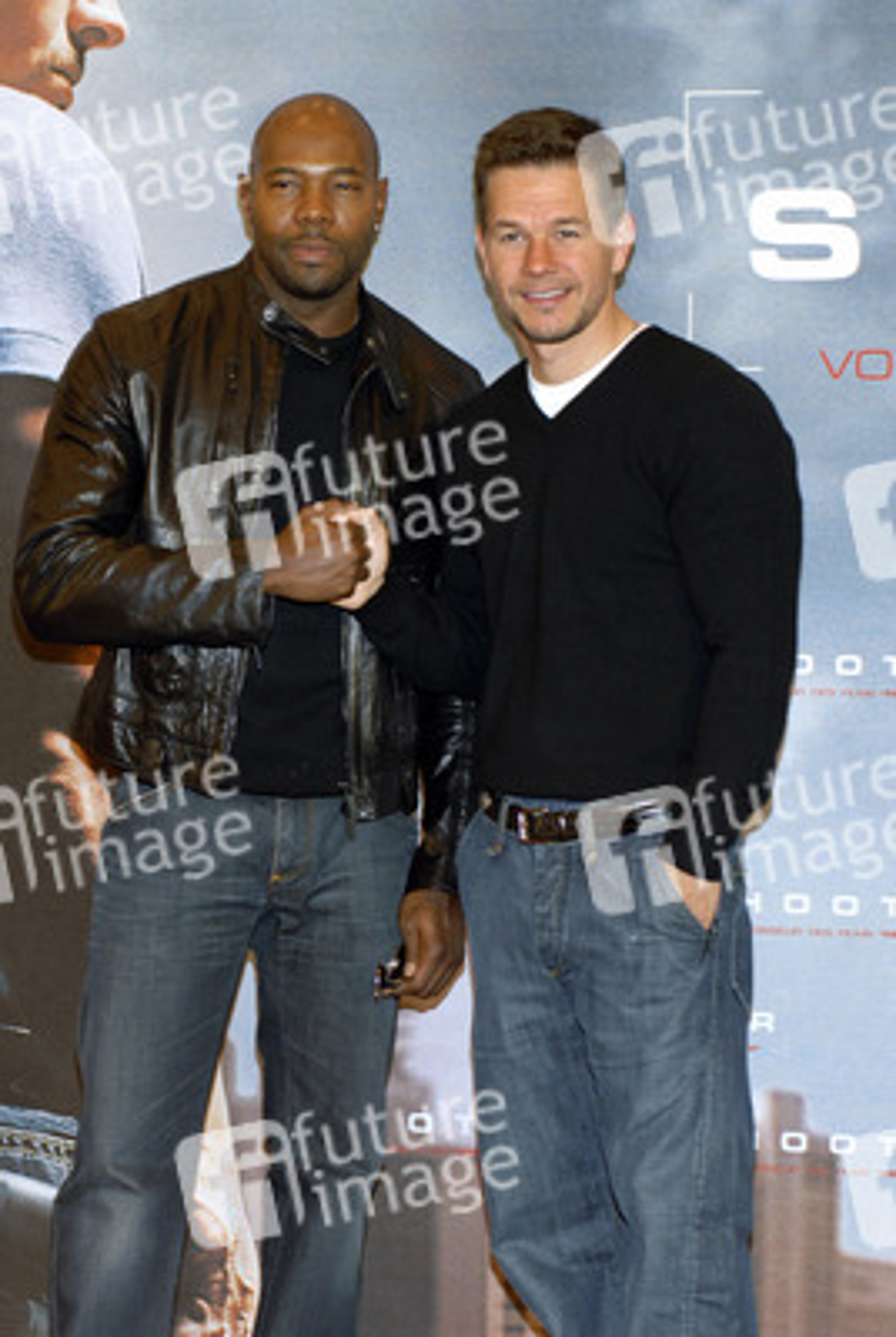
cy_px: 668
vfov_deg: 17.0
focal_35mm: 120
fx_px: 4464
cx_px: 448
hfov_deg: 11.5
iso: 400
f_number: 5
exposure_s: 1/80
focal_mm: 80
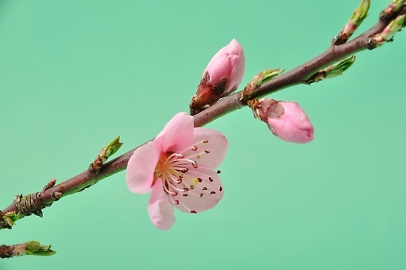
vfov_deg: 6.8
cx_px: 203
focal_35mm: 202
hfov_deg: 10.2
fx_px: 2281
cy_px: 135
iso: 200
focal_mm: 135
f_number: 14
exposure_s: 1/125
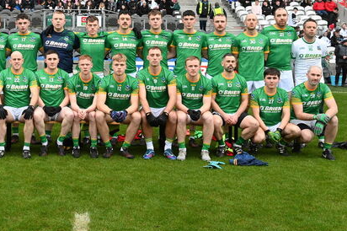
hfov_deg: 28.8
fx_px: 655
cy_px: 48
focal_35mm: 68
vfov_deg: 19.8
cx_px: 52
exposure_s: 1/320
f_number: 3.5
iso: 4000
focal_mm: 35
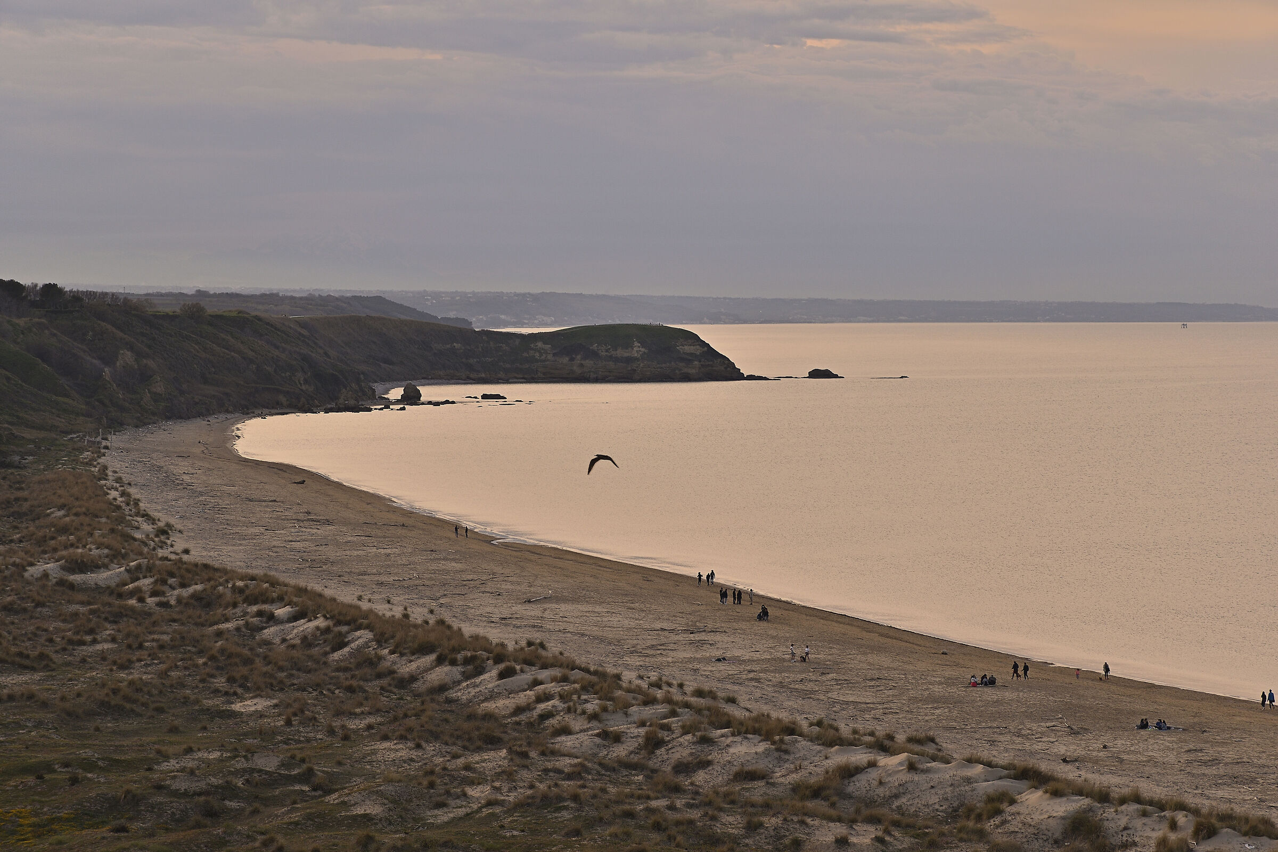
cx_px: 639
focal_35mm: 99
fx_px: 3514
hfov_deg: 20.6
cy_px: 426
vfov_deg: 13.8
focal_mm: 66
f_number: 7.1
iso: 100
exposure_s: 1/125
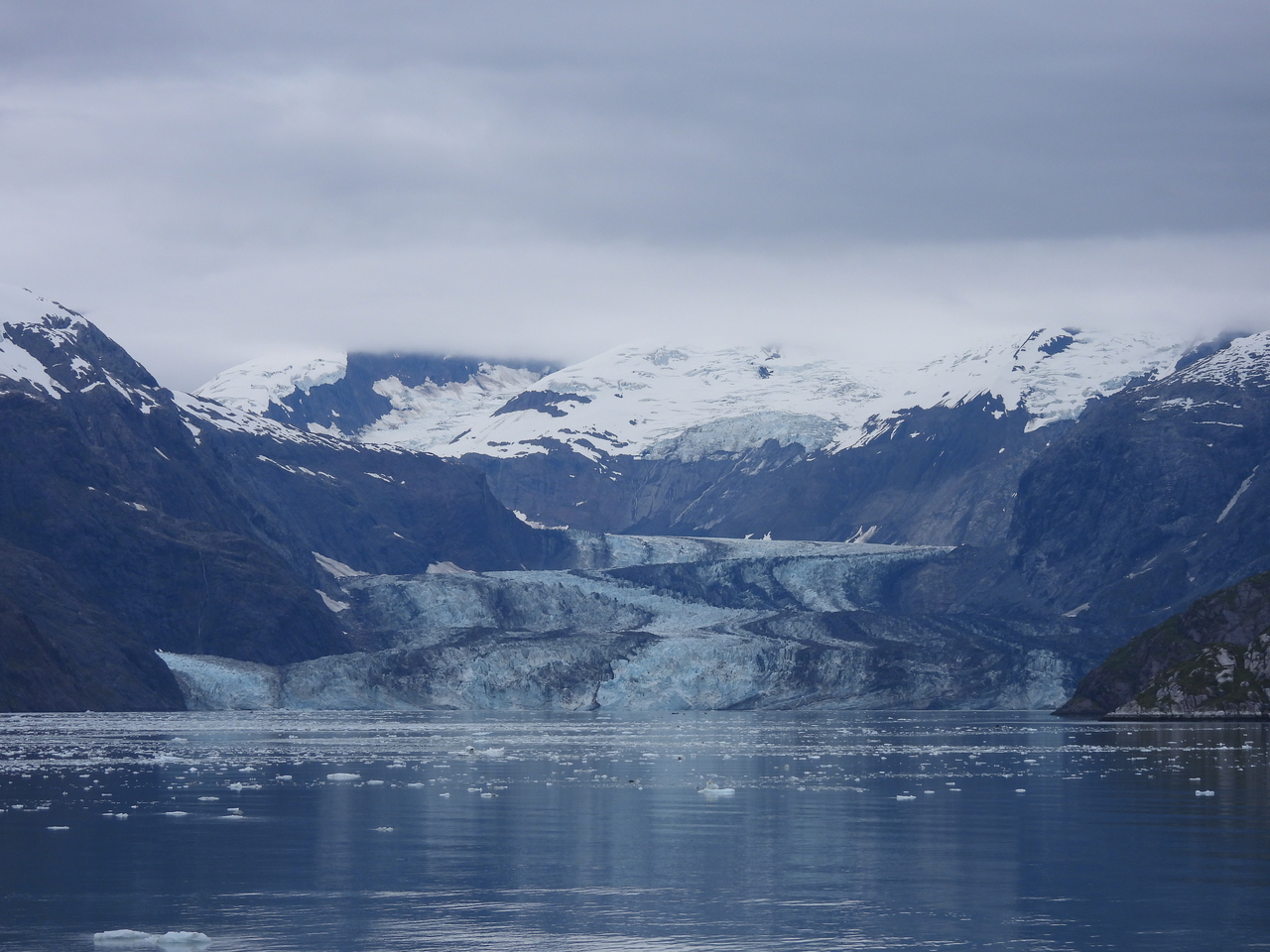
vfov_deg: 11.9
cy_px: 476
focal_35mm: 125
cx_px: 635
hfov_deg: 15.8
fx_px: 4586
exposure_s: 1/800
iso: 100
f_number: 4
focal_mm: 22.3
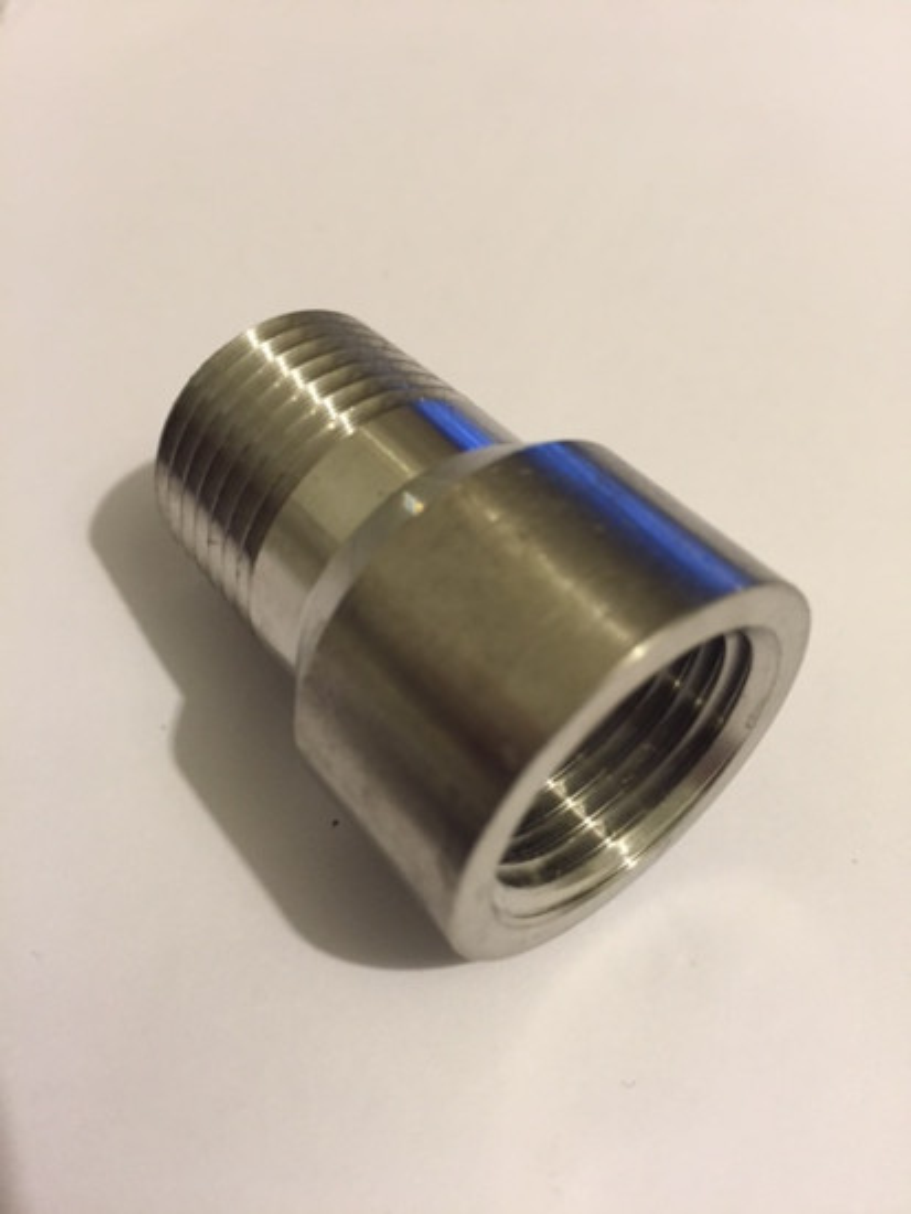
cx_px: 456
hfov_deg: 48.3
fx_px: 1017
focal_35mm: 29
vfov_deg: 61.6
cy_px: 607
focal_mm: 4.15
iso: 250
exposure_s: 1/33
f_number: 2.2
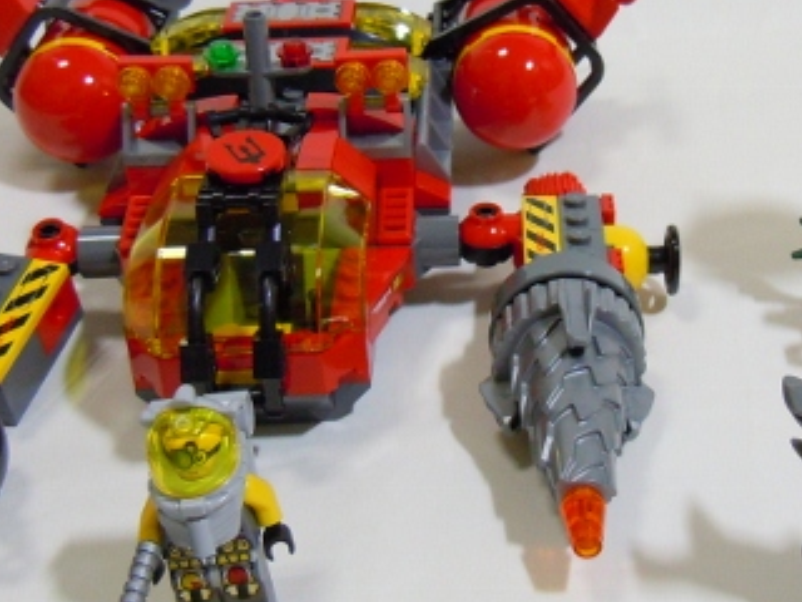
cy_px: 223
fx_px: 1390
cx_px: 481
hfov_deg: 32.1
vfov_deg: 24.3
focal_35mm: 60
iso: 400
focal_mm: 5.4
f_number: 3.5
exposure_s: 1/15
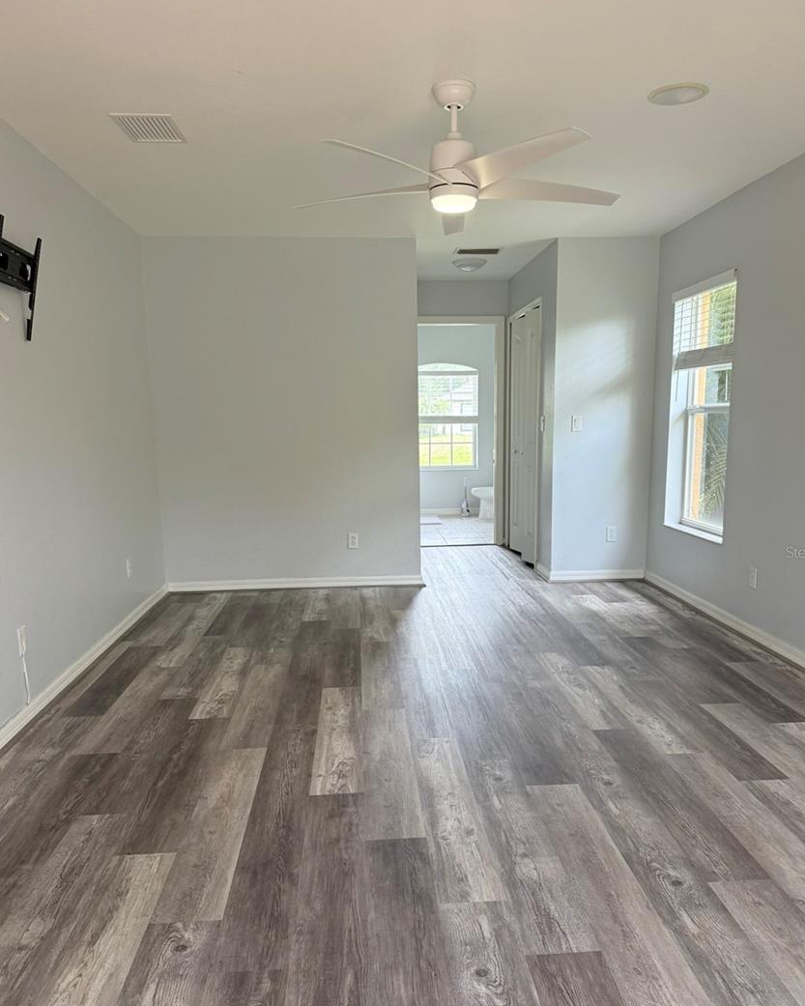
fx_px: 804
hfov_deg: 53.2
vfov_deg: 63.9
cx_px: 419
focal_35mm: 27
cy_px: 552
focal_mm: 6.76
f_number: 1.78
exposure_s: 1/189
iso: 160
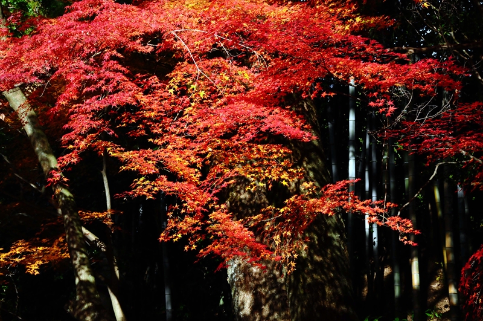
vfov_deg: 14.0
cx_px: 242
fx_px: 1306
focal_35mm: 98
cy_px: 160
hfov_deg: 20.9
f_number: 11
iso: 1250
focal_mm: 65
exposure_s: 1/500
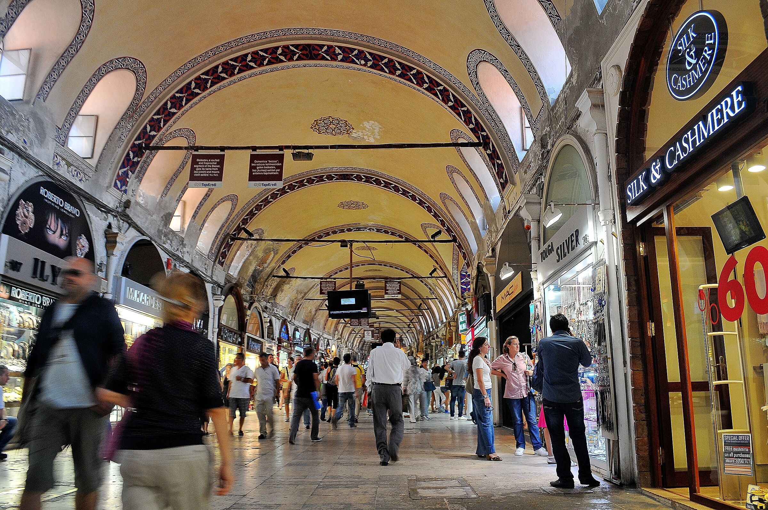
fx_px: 575
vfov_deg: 47.8
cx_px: 384
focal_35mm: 27
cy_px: 255
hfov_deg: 67.4
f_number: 8
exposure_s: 1/10
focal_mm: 18
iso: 400
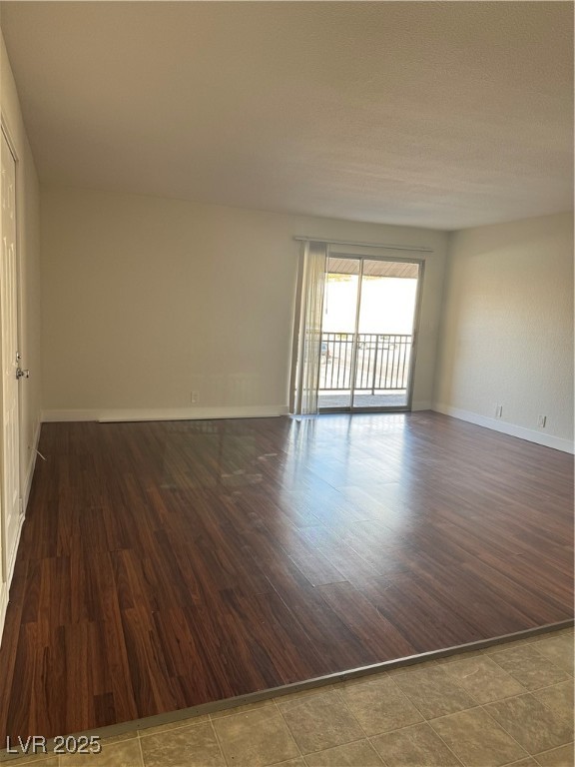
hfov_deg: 56.8
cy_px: 384
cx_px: 288
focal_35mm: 24
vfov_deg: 71.6
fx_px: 532
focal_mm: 6.76
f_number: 1.78
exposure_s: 1/121
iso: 100
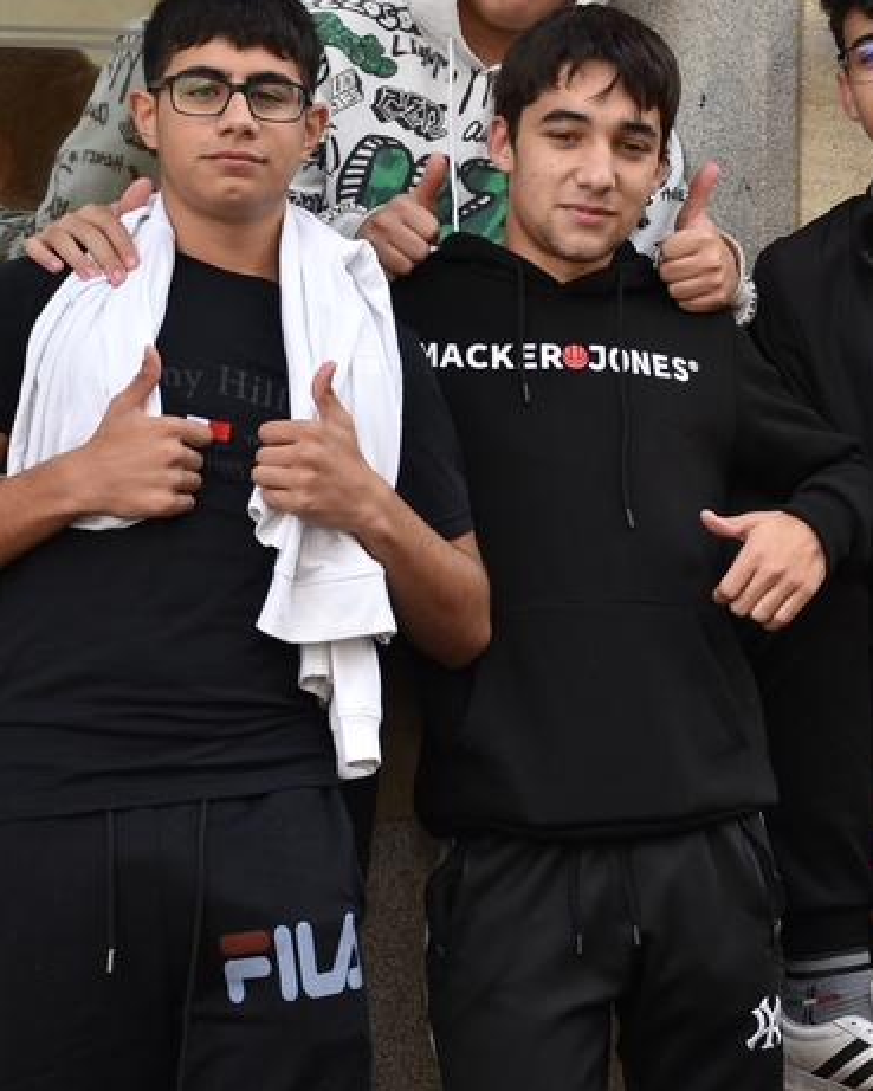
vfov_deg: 17.4
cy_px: 445
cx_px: 570
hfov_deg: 14.0
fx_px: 3551
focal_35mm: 110
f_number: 4.5
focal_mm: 40
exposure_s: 1/160
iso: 100
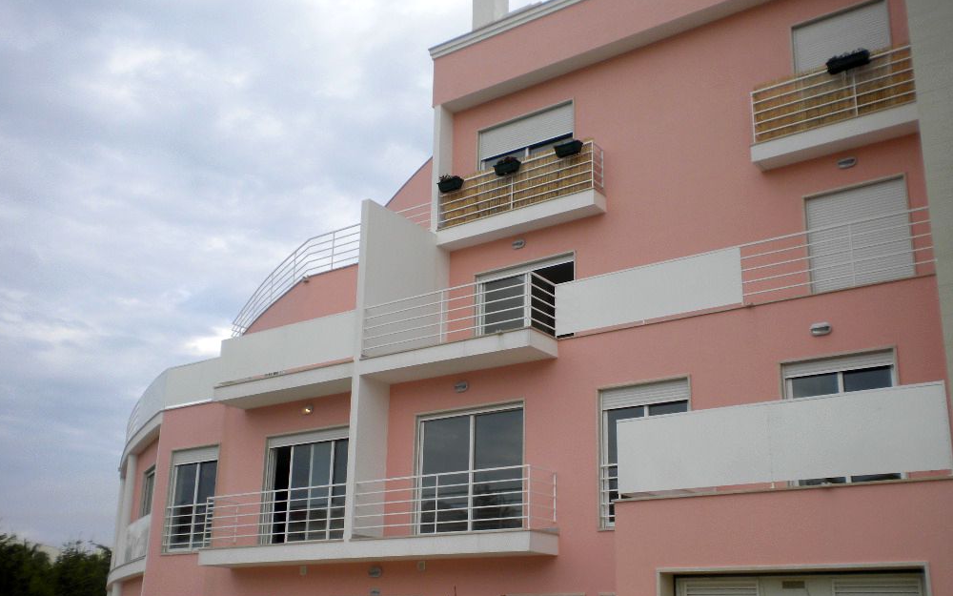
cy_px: 363
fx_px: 987
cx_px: 481
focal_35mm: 38
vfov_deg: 33.5
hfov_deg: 51.5
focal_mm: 6.3
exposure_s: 1/414
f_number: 4.6
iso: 80
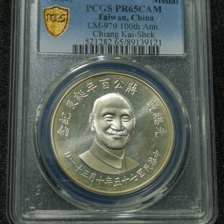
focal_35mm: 80
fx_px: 586
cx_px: 112
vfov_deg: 21.6
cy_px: 97
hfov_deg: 21.7
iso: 50
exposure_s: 1/101
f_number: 1.9
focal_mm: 6.67
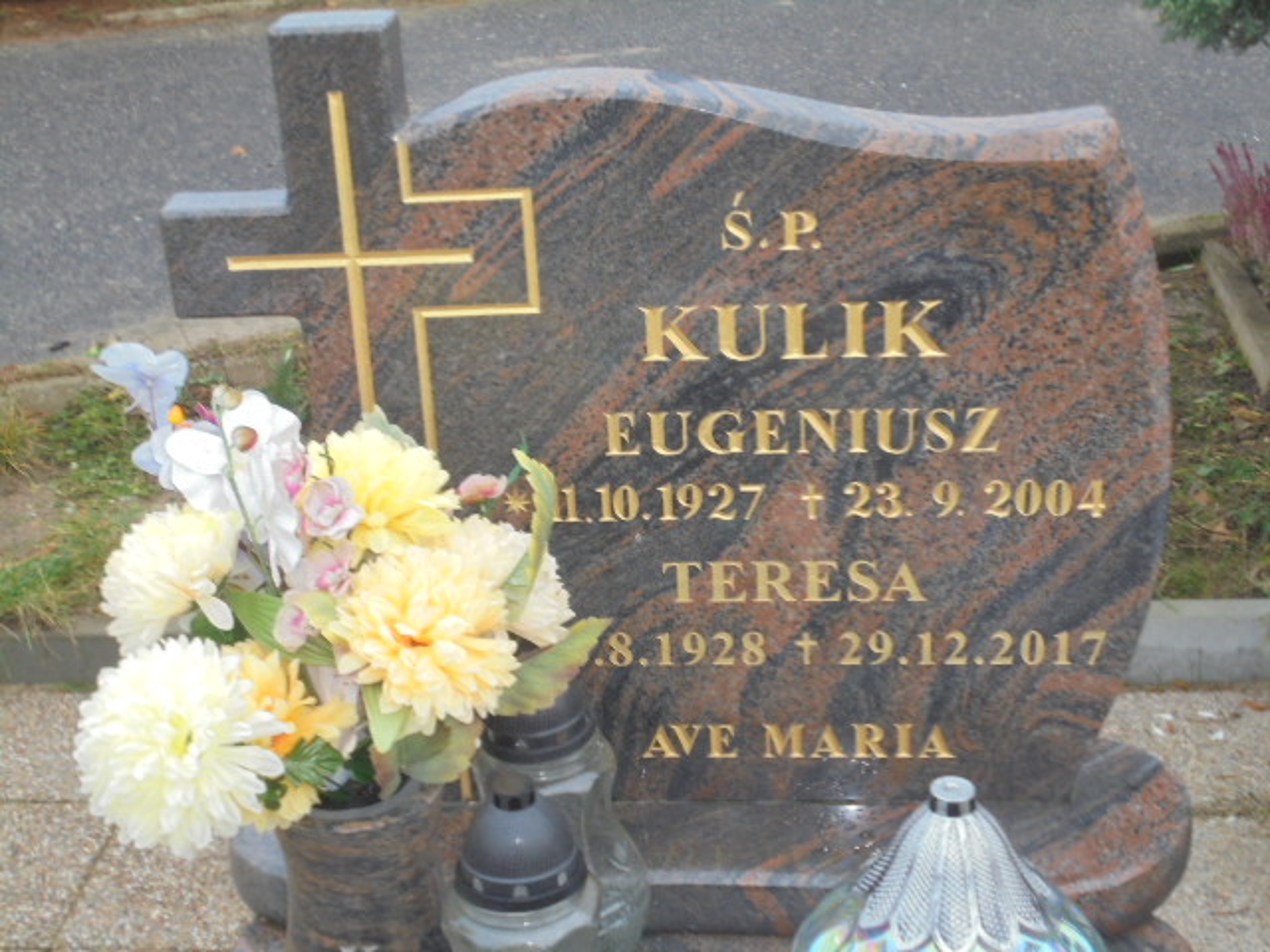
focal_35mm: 56
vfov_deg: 26.1
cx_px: 635
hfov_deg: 34.3
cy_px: 476
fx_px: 2055
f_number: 5.2
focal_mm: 10.1
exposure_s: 1/30
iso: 200
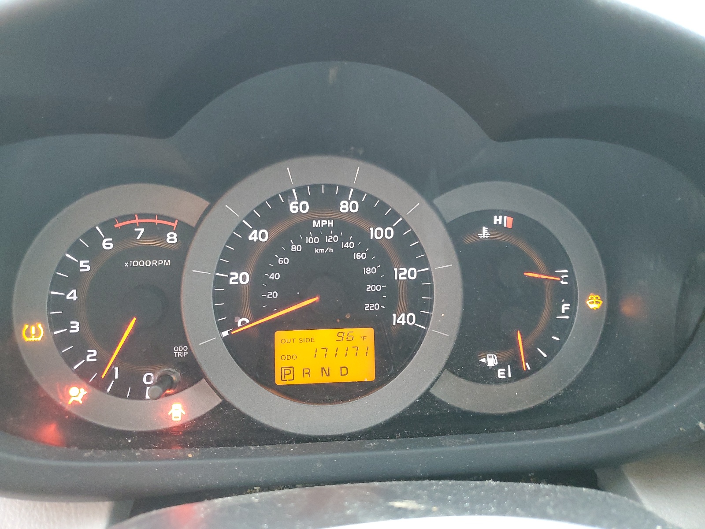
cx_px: 352
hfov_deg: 67.3
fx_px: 530
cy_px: 264
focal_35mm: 26
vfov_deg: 53.1
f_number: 1.5
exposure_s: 1/40
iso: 289
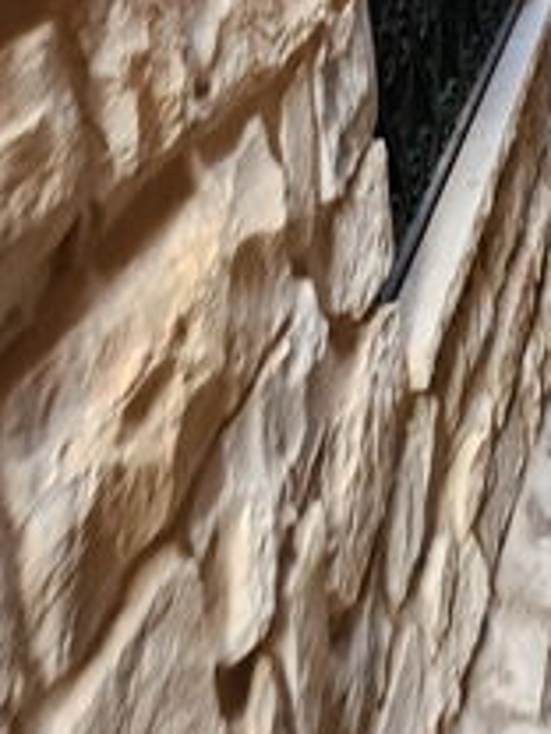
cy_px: -196
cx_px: 699
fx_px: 1252
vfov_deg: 27.7
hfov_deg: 22.4
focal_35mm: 59
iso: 320
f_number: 1.8
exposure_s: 1/100
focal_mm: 6.4
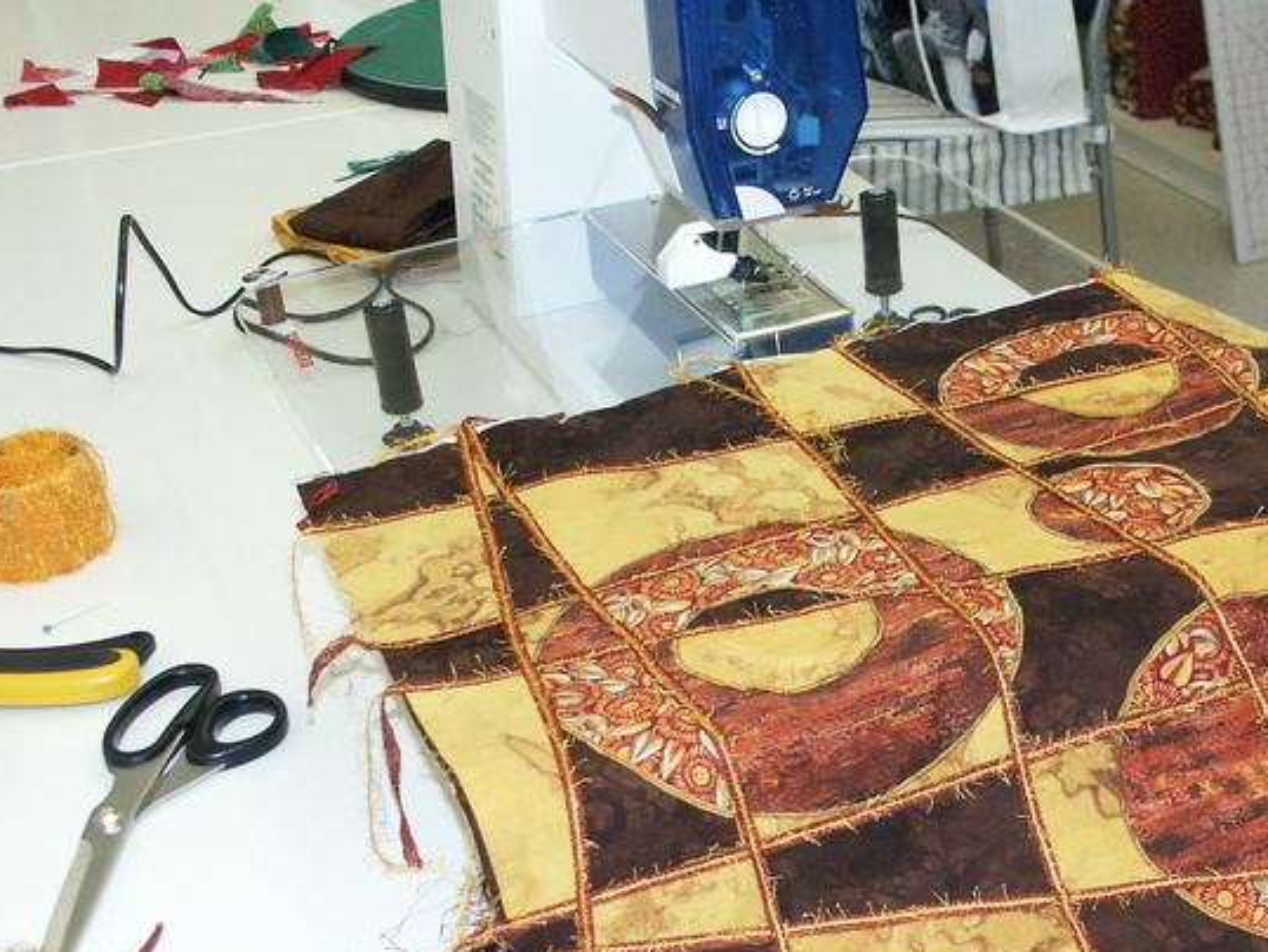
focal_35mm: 55
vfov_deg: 26.4
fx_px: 2016
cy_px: 667
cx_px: 929
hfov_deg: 34.3
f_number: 2.8
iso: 200
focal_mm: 9.68
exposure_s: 1/125
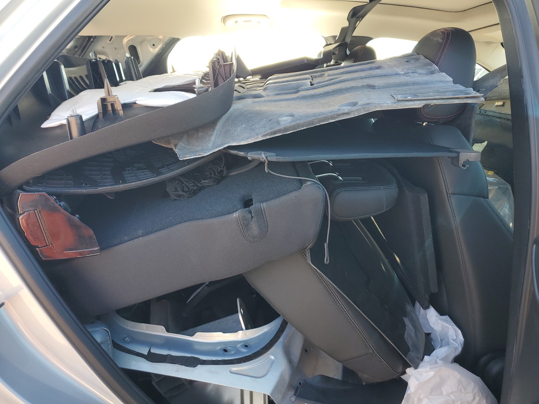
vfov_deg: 53.1
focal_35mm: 26
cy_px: 202
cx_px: 270
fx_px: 405
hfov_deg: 67.3
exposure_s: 1/141
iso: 50
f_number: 1.5
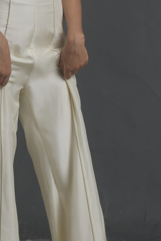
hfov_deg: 7.7
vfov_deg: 11.5
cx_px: 96
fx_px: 1193
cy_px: 31
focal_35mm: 178
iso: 100
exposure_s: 1/200
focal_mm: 56
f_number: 11
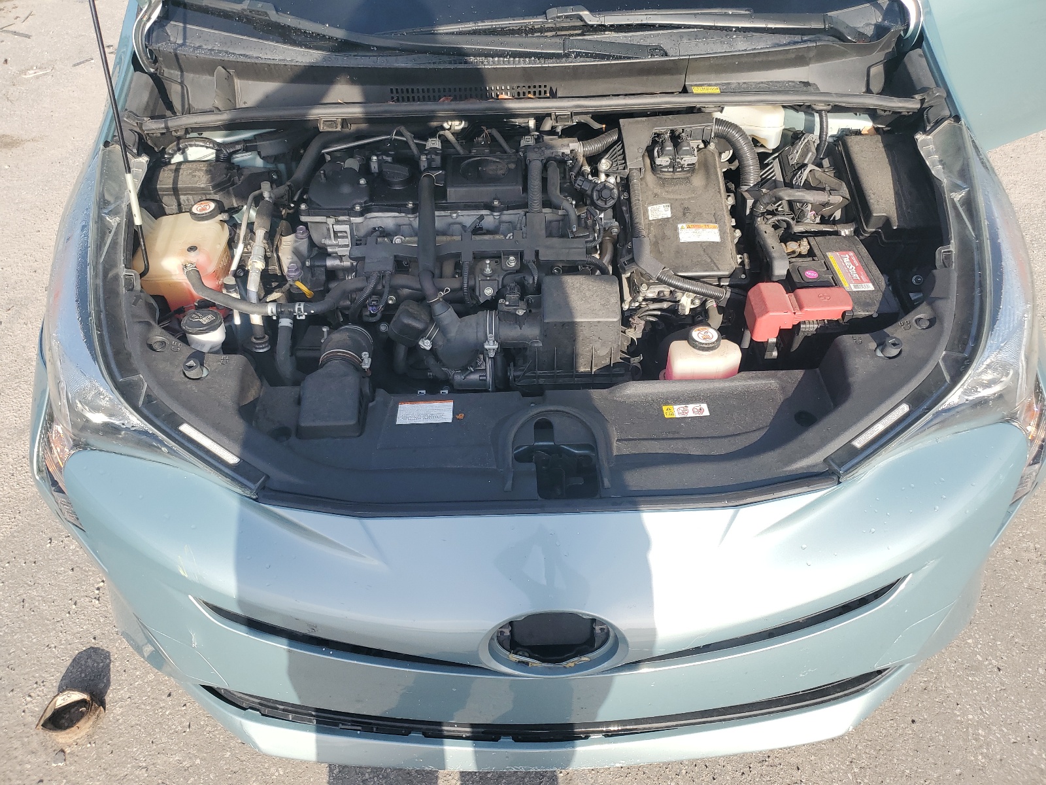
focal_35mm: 26
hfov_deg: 67.3
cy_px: 392
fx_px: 786
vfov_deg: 53.1
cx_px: 523
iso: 50
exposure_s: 1/1250
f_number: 1.5
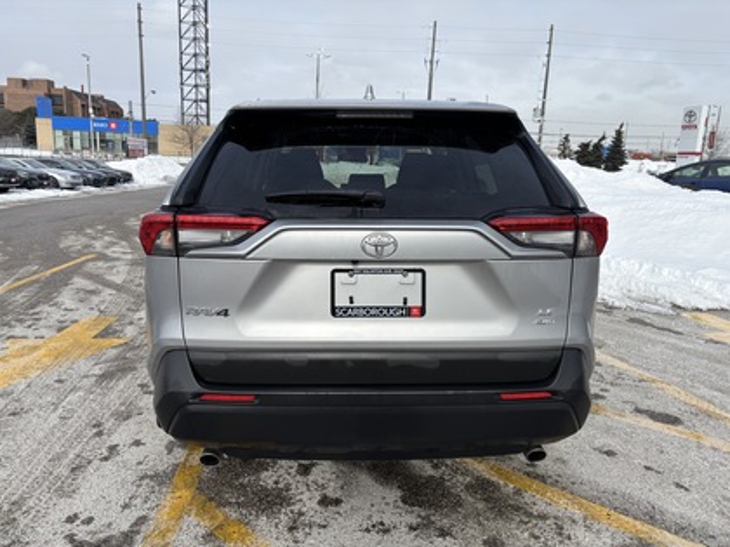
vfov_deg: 53.1
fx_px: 548
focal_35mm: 26
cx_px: 365
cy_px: 274
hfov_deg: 67.3
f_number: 1.6
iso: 50
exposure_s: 1/3650
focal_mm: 5.96
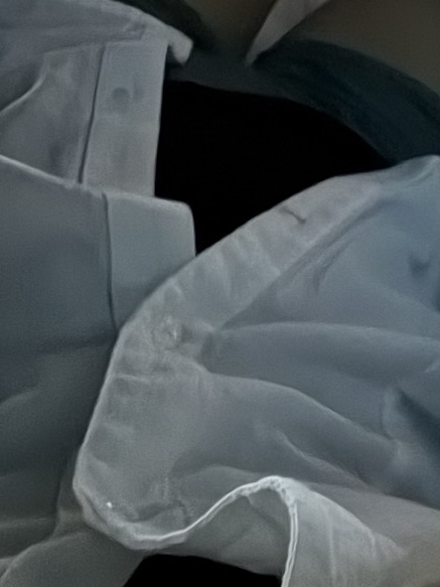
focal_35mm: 48
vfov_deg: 35.4
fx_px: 814
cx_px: 588
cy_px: -17
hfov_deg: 25.5
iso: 6400
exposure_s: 1/4
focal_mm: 2.22
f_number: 2.2
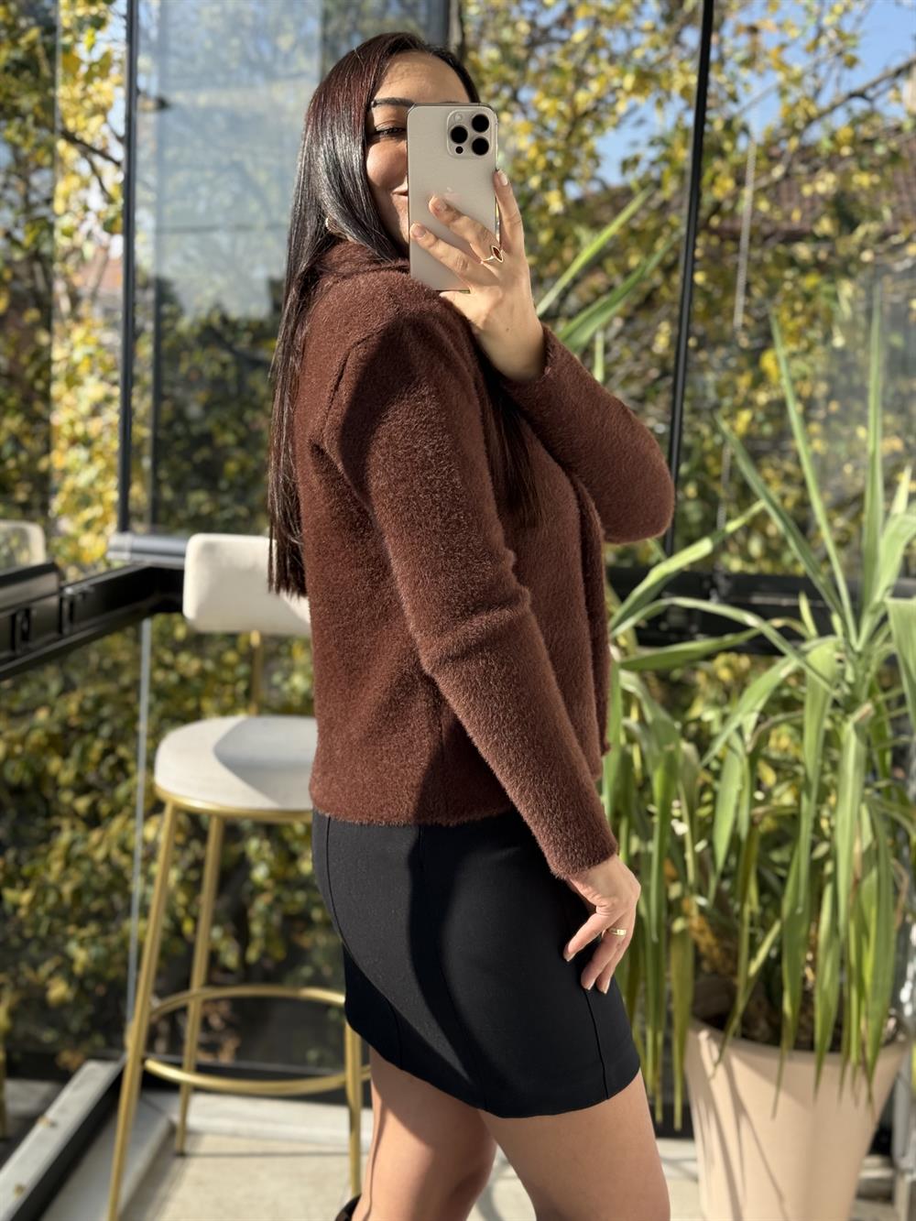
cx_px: 458
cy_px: 610
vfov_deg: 39.7
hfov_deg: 30.3
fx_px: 1693
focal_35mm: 48
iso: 80
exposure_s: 1/1222
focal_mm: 6.76
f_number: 1.78
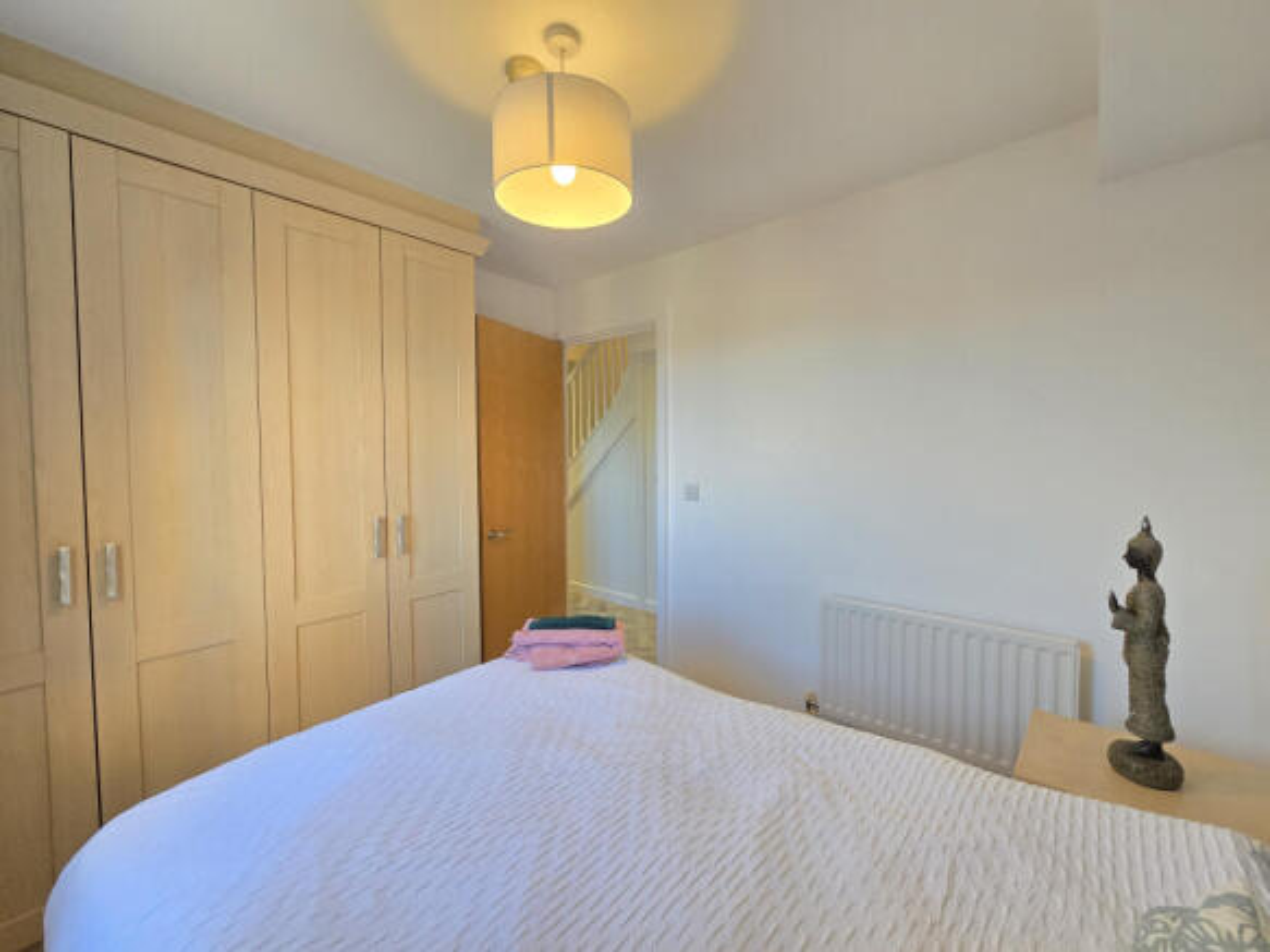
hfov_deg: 106.2
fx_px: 477
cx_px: 635
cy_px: 476
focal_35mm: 13
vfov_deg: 89.9
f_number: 2.2
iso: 250
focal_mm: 2.2
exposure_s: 1/100
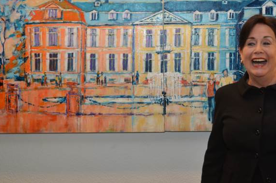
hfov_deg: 42.8
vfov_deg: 29.1
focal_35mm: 46
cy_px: 75
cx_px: 155
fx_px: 352
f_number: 4
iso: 800
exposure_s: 1/60
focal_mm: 22
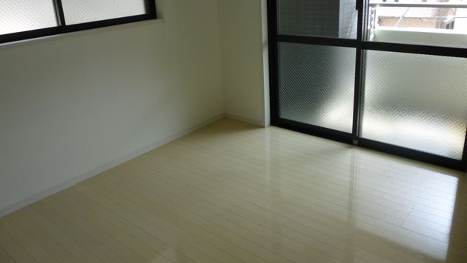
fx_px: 384
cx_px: 231
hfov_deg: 62.6
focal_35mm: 31
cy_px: 114
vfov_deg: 37.7
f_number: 3.1
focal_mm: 5
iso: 160
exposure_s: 1/60
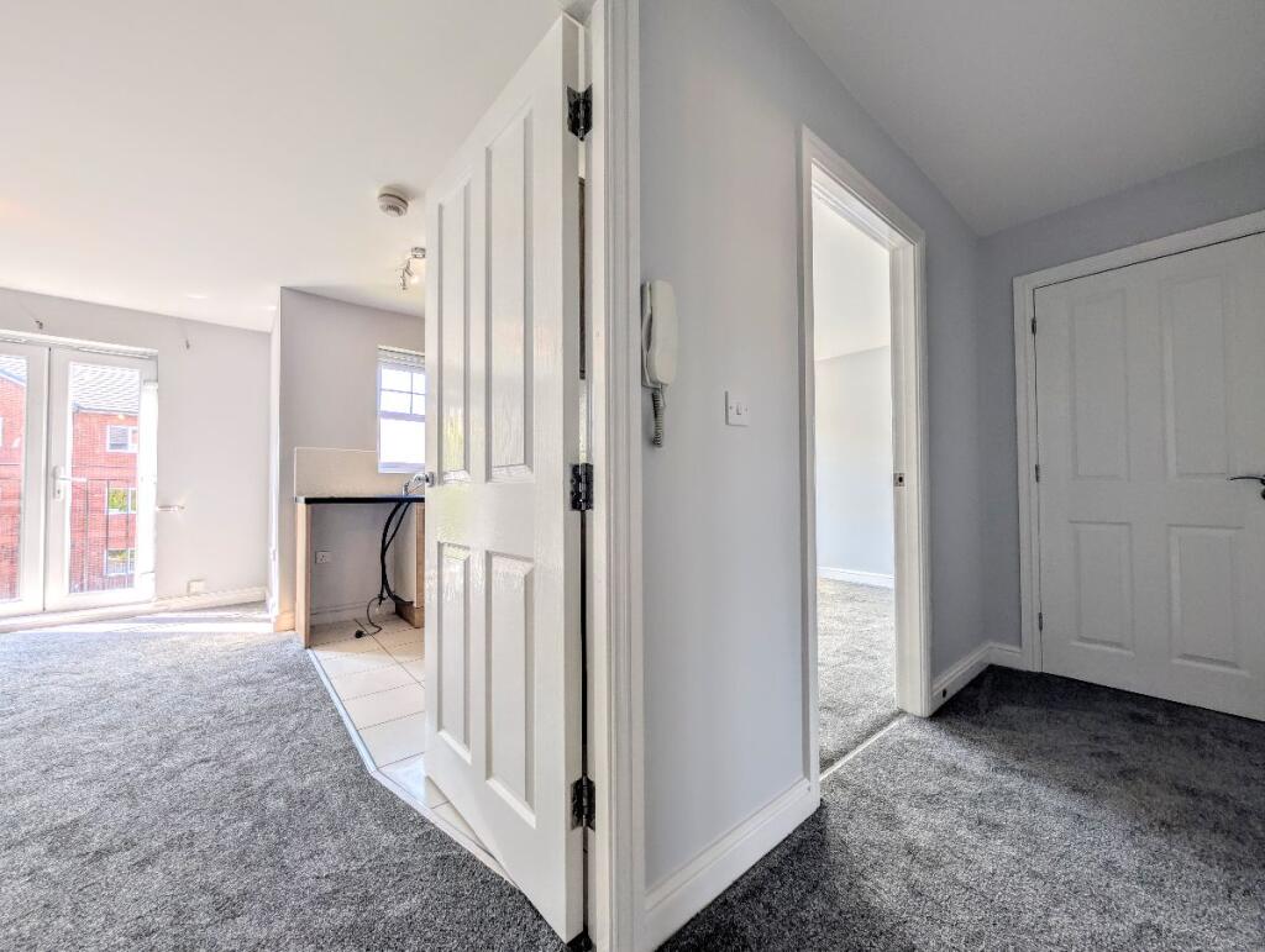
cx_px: 632
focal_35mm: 12
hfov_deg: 110.5
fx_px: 439
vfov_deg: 94.6
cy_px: 476
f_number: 1.7
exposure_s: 1/331
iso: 60
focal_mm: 2.02
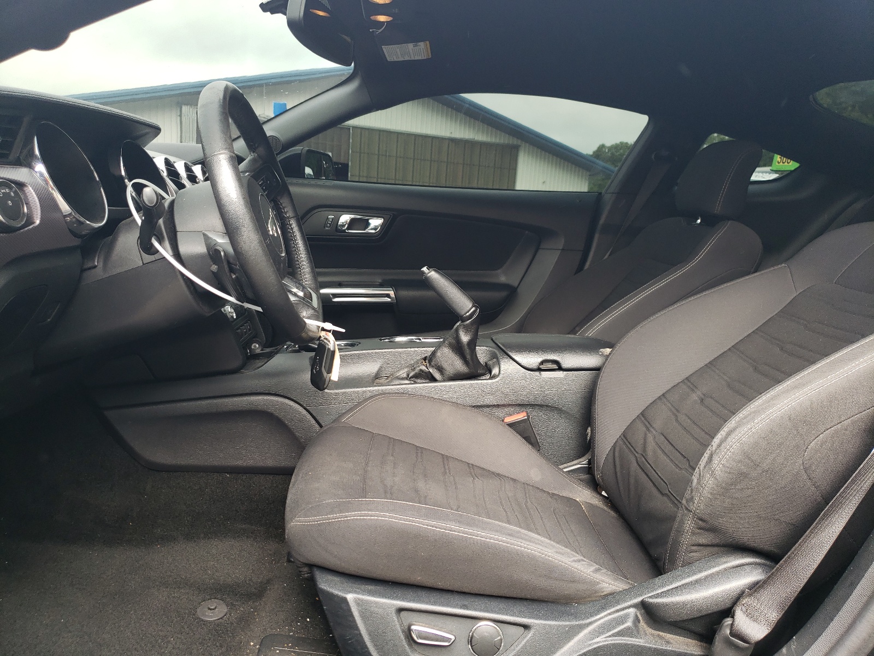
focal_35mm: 26
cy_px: 328
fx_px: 656
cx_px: 437
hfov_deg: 67.3
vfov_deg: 53.1
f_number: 1.5
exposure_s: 1/115
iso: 50
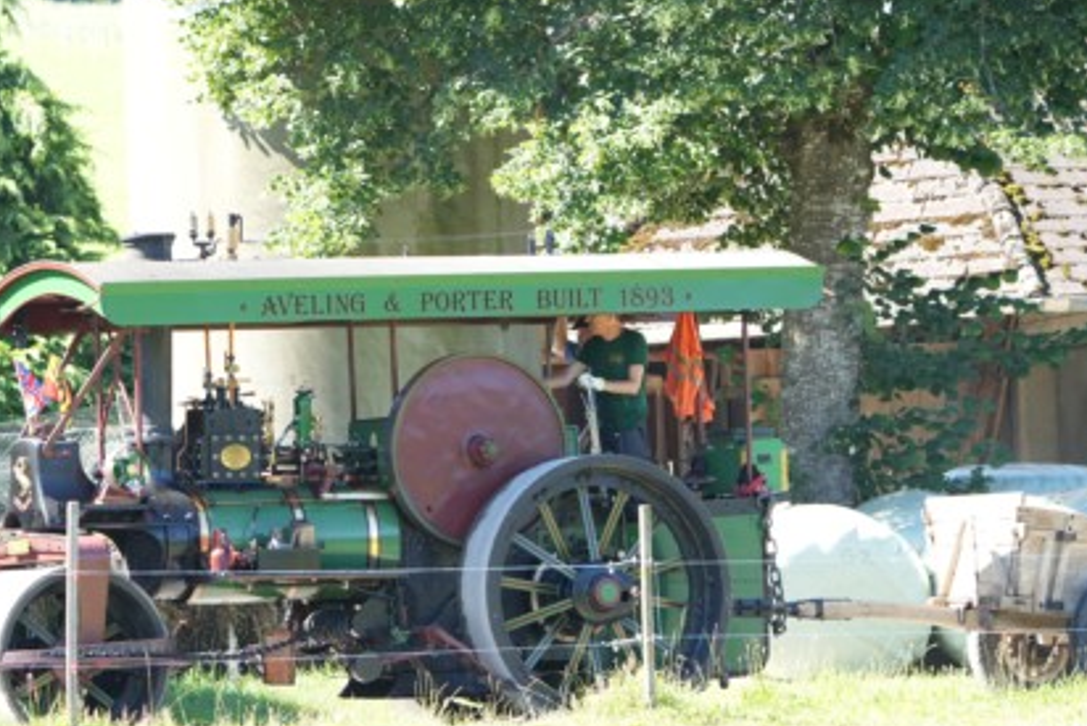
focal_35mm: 325
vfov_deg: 4.2
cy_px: 438
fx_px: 9816
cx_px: 488
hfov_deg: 6.3
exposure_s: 1/320
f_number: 6.3
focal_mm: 248
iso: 800
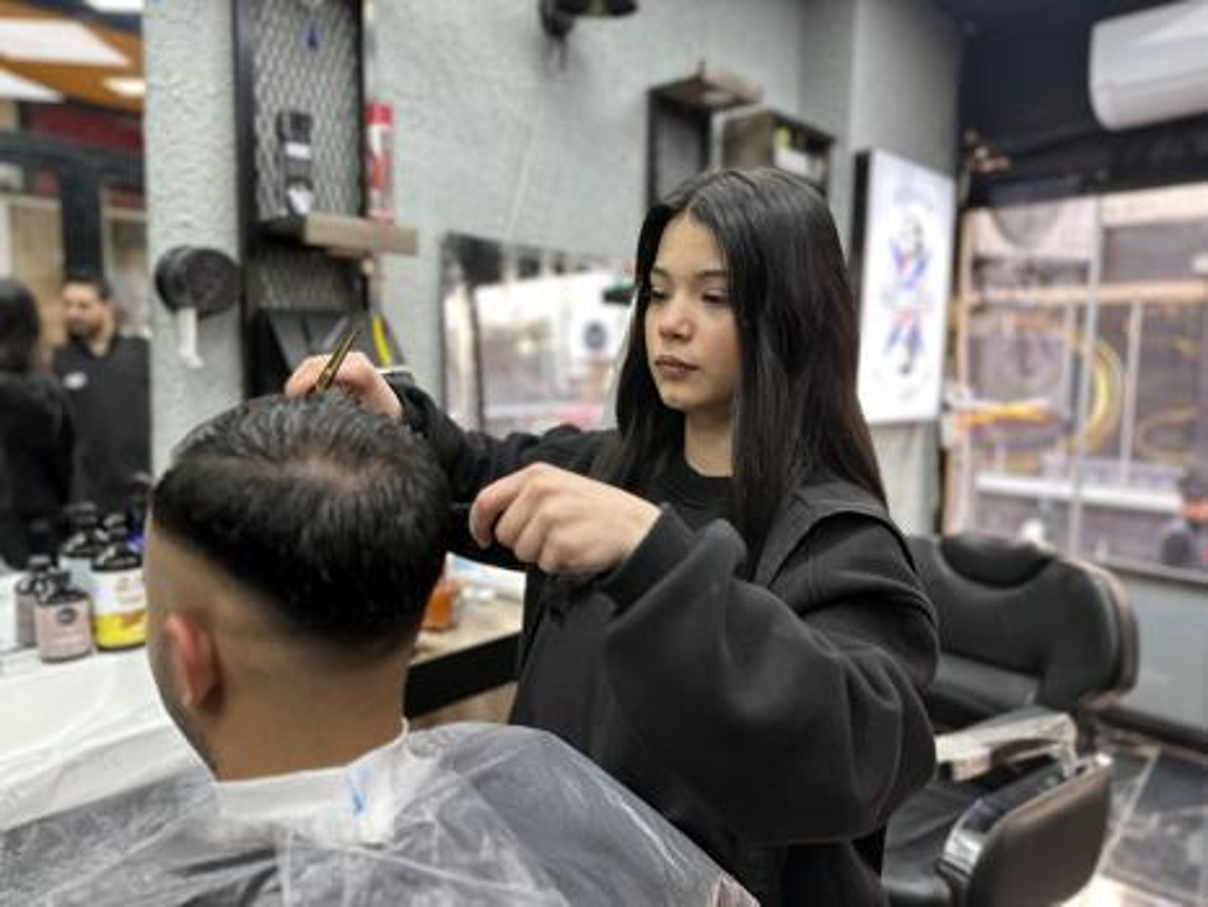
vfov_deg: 56.9
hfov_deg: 71.6
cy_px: 454
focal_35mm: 24
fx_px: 838
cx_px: 604
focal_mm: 6.86
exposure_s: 1/100
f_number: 1.78
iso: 160
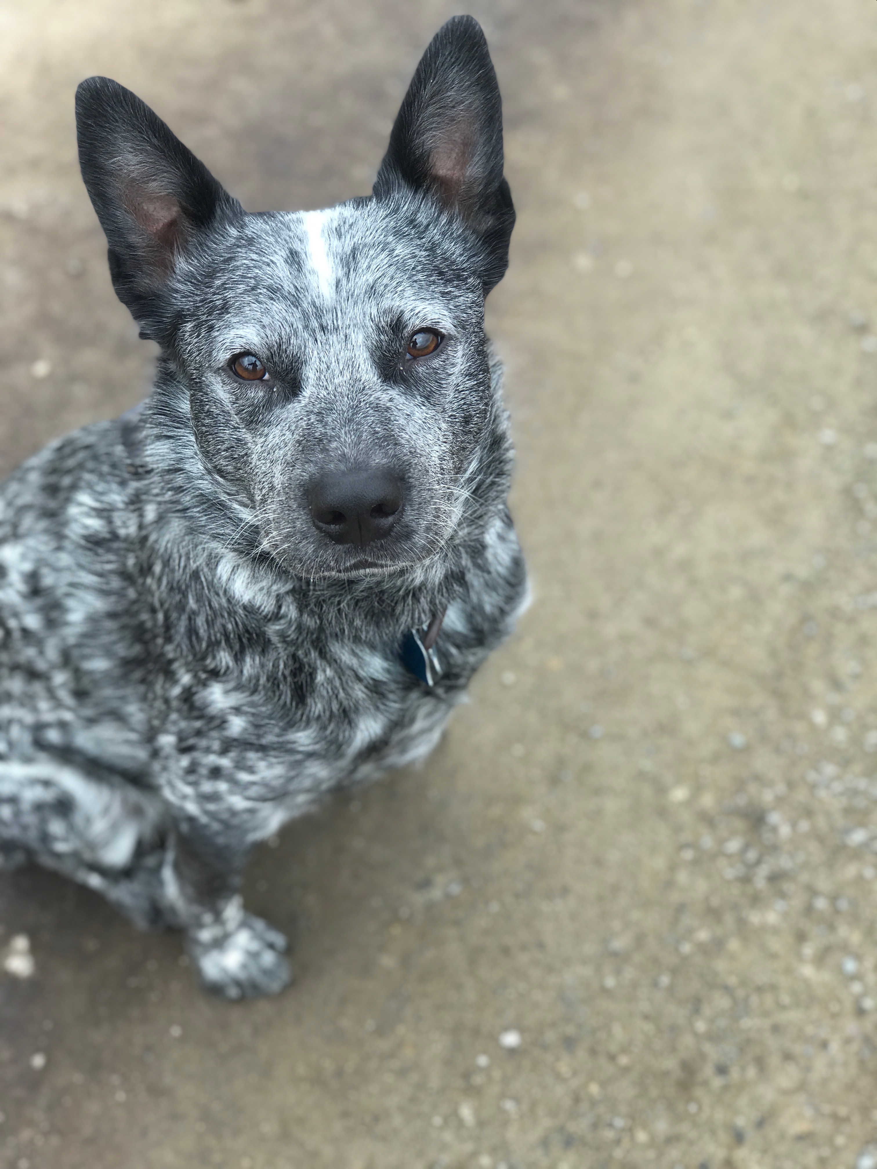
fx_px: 1925
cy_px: 584
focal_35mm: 57
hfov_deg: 25.7
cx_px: 438
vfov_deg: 33.8
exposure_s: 1/168
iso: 20
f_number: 2.8
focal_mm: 6.6
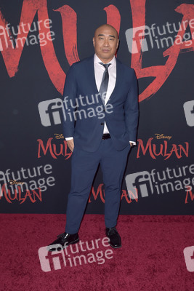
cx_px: 97
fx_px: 275
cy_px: 146
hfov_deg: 38.9
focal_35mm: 34
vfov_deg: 55.8
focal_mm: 34
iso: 400
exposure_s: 1/250
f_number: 7.1
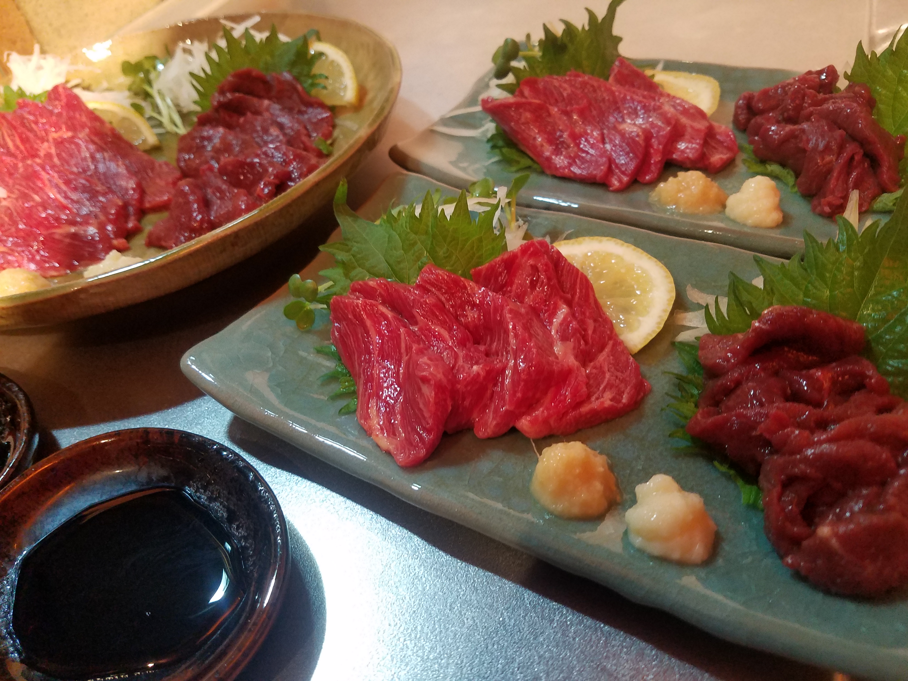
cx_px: 454
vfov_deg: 53.1
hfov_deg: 67.3
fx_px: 682
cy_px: 340
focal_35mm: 26
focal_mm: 4.2
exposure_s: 1/20
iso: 200
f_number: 1.7
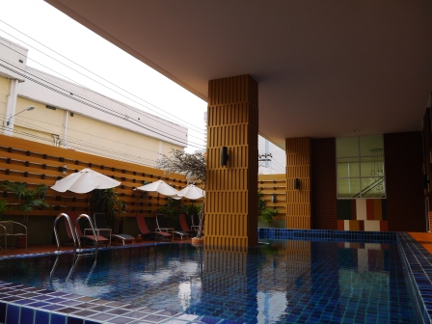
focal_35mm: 28
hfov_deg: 63.4
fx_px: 349
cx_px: 216
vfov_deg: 49.7
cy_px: 162
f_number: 5.6
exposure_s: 1/250
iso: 160
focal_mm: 14
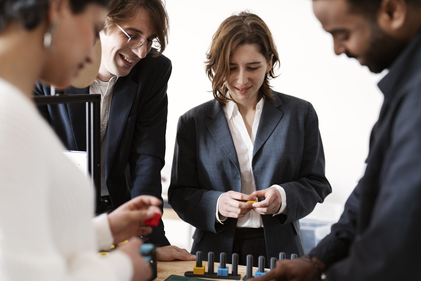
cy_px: 140
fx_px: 585
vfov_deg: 27.0
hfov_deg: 39.6
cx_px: 210
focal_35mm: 50
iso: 3200
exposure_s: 1/250
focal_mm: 50
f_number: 1.8
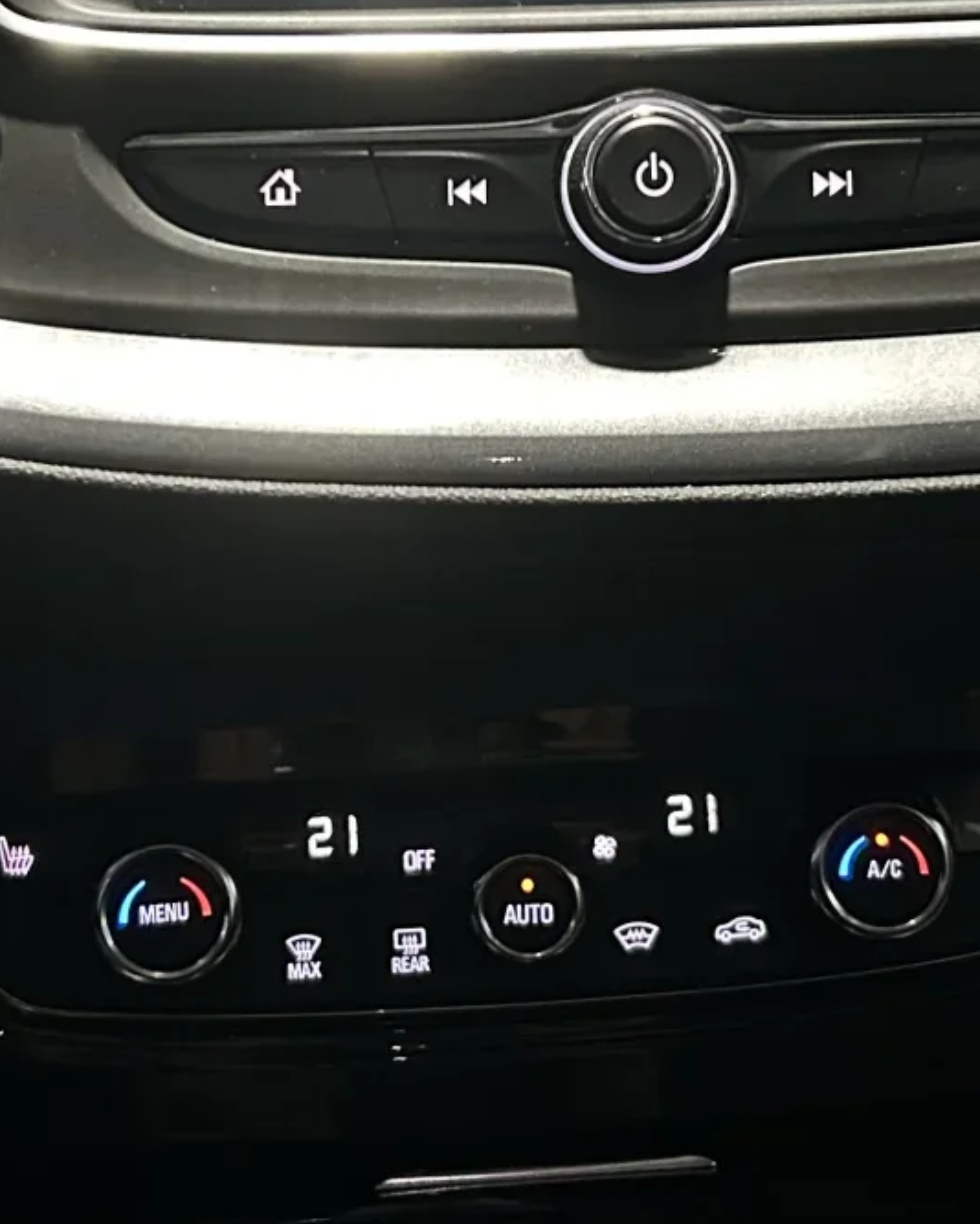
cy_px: 409
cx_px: 429
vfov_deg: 25.9
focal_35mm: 73
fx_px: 2645
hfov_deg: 21.0
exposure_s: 1/24
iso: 1000
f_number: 1.5
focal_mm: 5.7
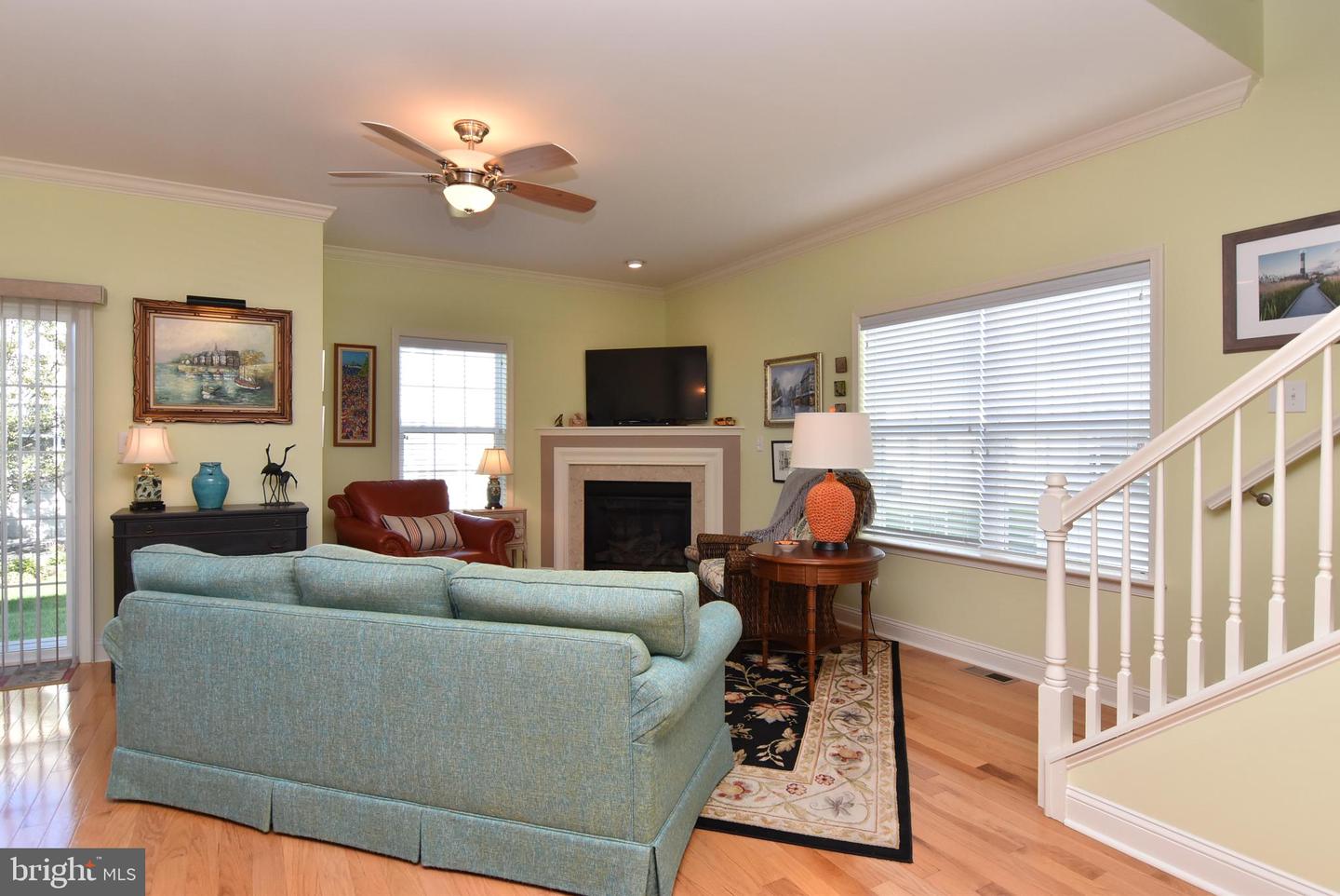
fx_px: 670
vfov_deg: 67.5
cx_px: 670
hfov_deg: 90.0
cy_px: 448
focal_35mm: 18
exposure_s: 1/100
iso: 800
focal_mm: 12
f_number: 8
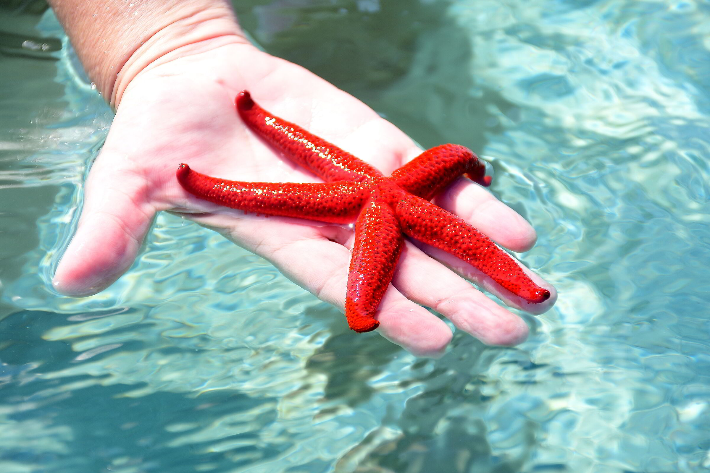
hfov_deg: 15.2
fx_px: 2662
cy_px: 236
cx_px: 355
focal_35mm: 135
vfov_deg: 10.2
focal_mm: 90
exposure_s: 1/200
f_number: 5.3
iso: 100
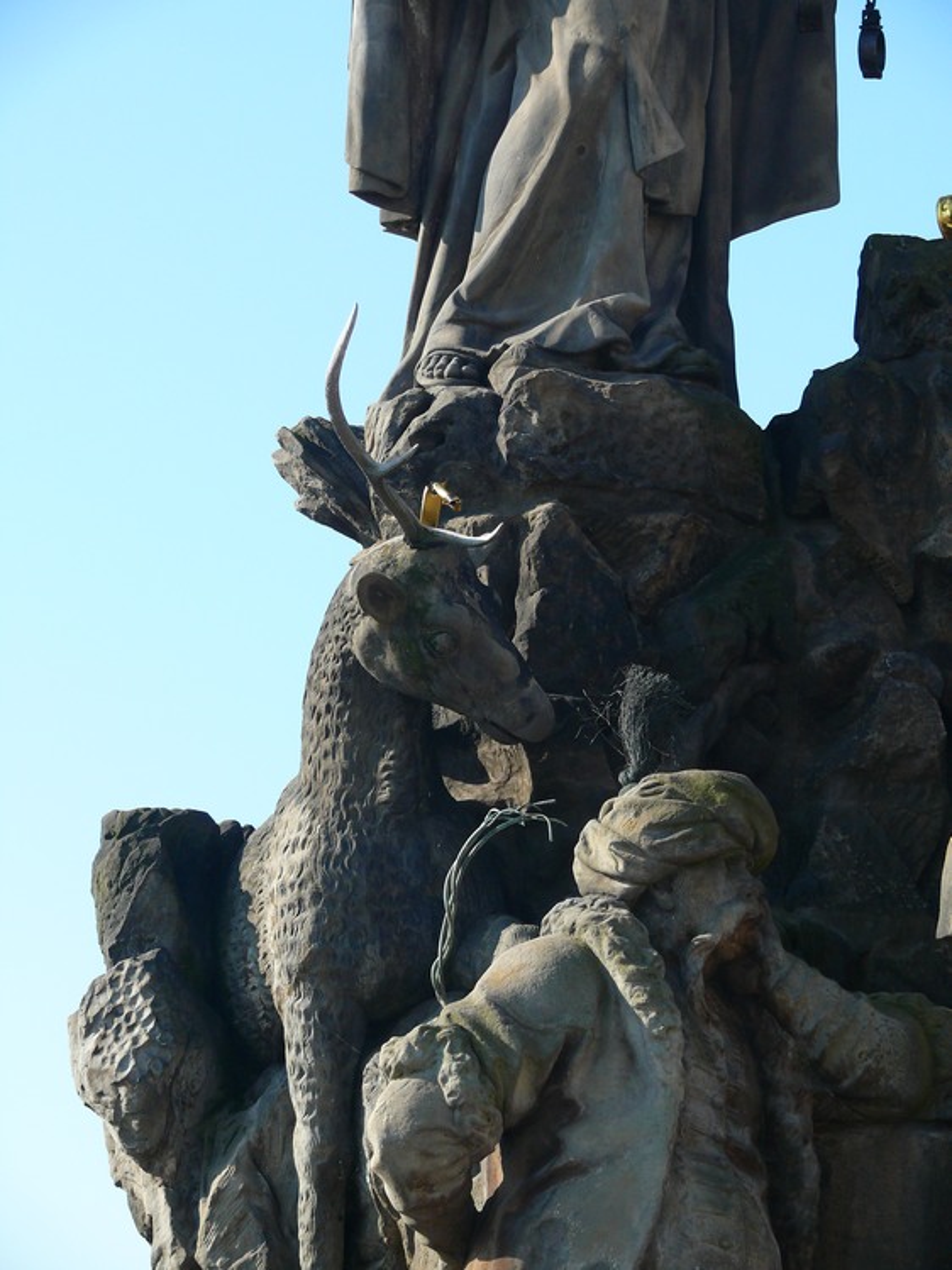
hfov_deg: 12.8
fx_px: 4256
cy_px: 635
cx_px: 476
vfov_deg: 17.0
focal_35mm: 116
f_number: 4
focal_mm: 24.4
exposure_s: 1/200
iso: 100
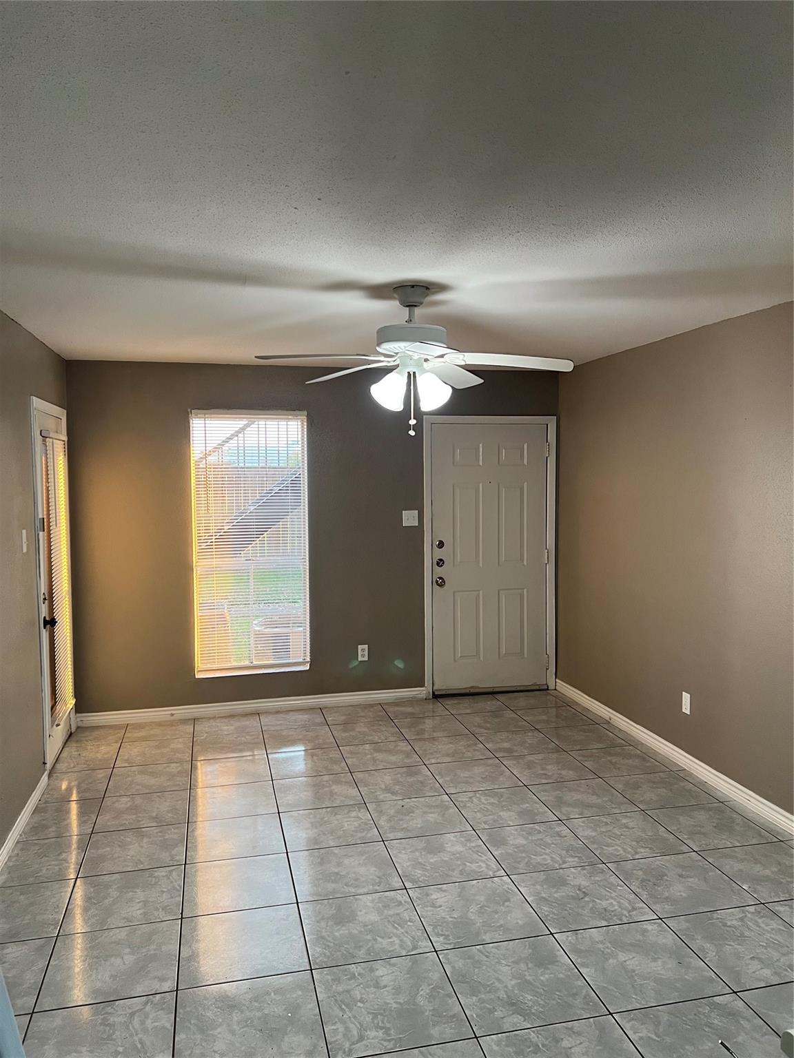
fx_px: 795
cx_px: 397
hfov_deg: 53.1
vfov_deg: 67.3
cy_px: 529
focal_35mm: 26
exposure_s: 1/60
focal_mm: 5.7
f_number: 1.5
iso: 80
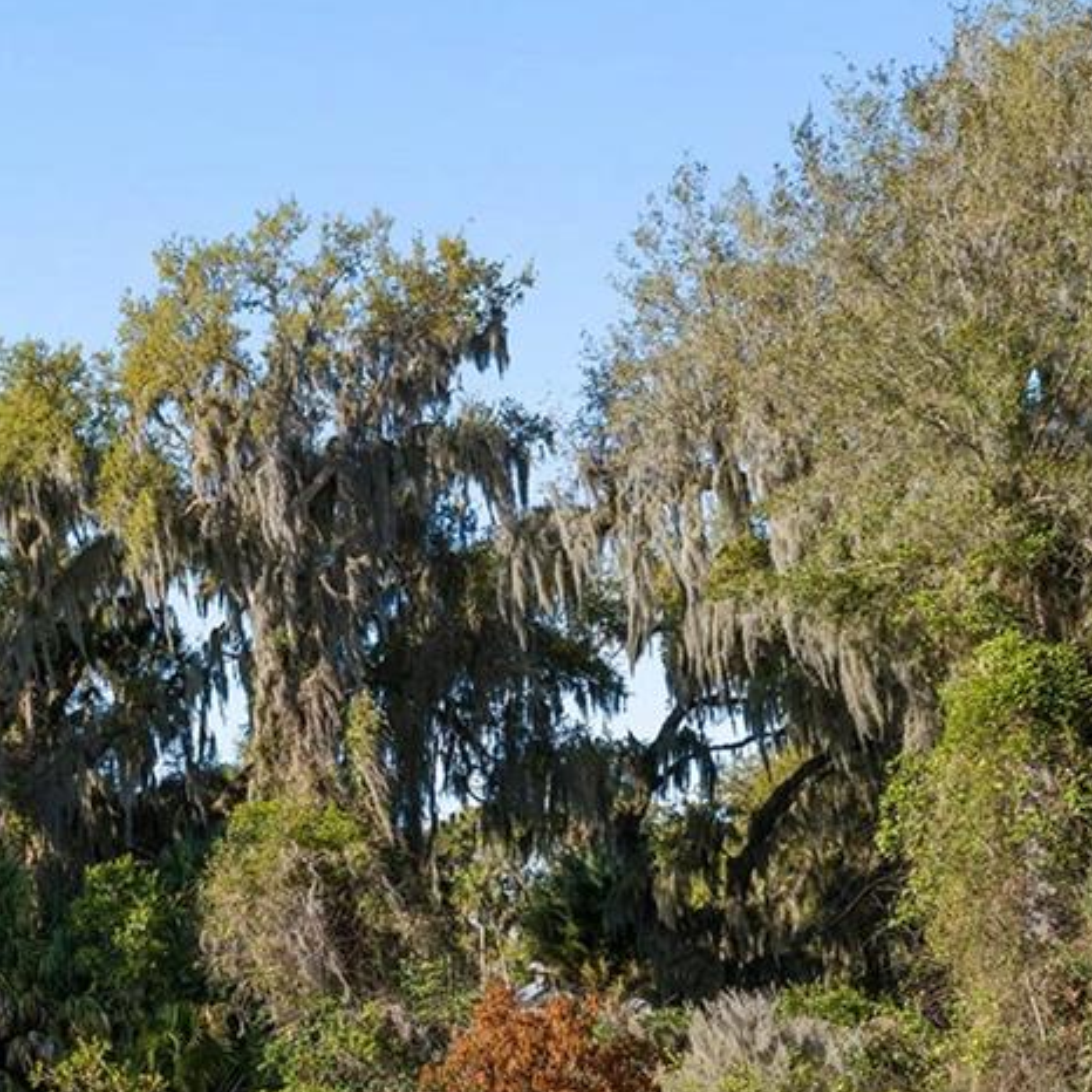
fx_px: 1249
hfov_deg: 38.8
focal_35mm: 35
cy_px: 1038
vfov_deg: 42.2
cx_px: -115
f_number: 7.1
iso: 160
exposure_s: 1/250
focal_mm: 12
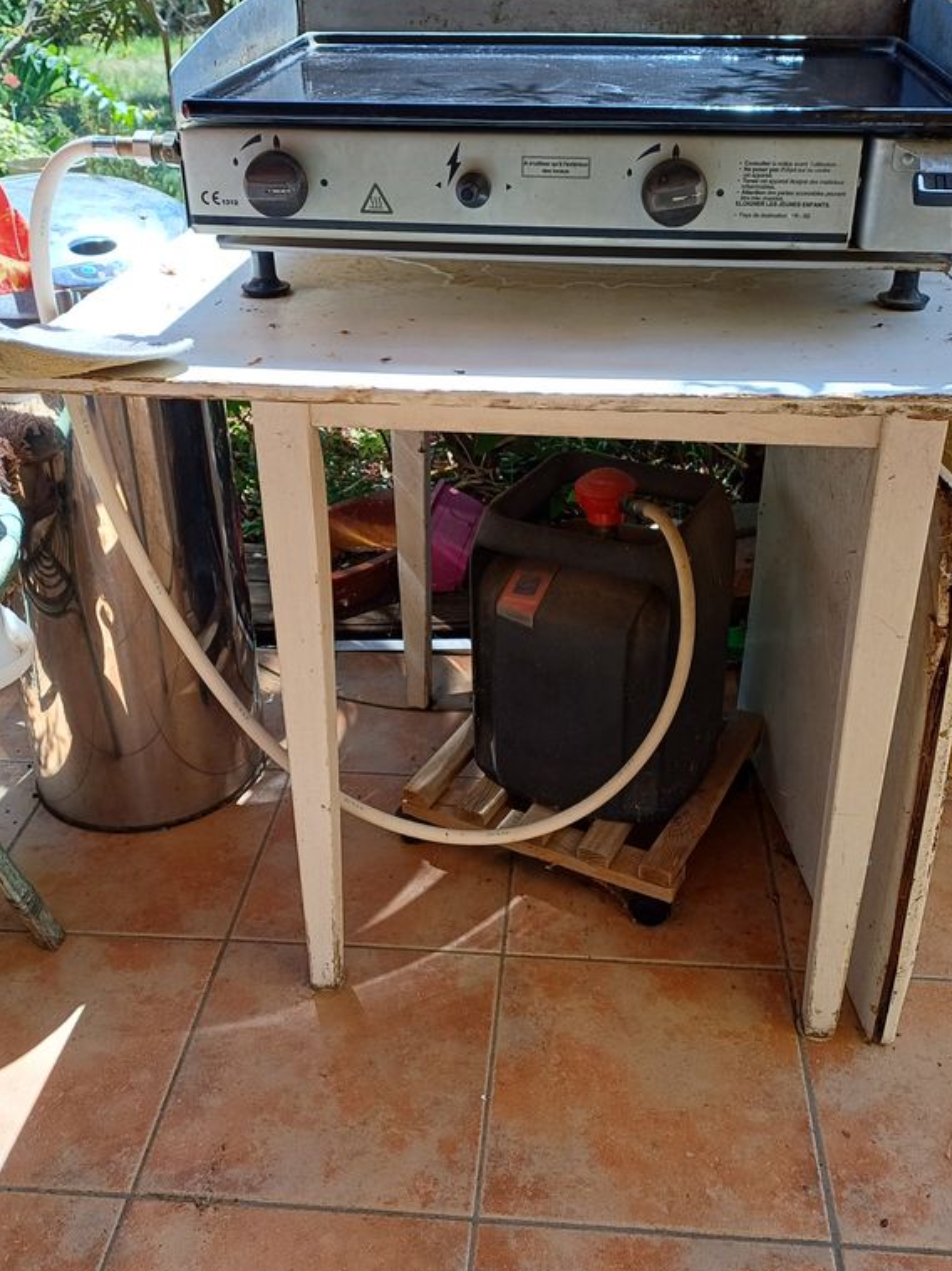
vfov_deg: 55.3
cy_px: 577
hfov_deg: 42.9
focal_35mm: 33
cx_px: 493
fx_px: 1211
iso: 50
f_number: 1.8
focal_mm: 4.65
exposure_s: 1/256
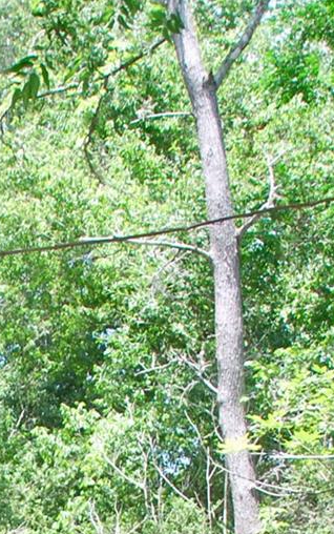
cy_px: 685
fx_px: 1615
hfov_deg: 11.5
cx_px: -93
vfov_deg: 17.6
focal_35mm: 111
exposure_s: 1/125
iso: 100
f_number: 3.5
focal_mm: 18
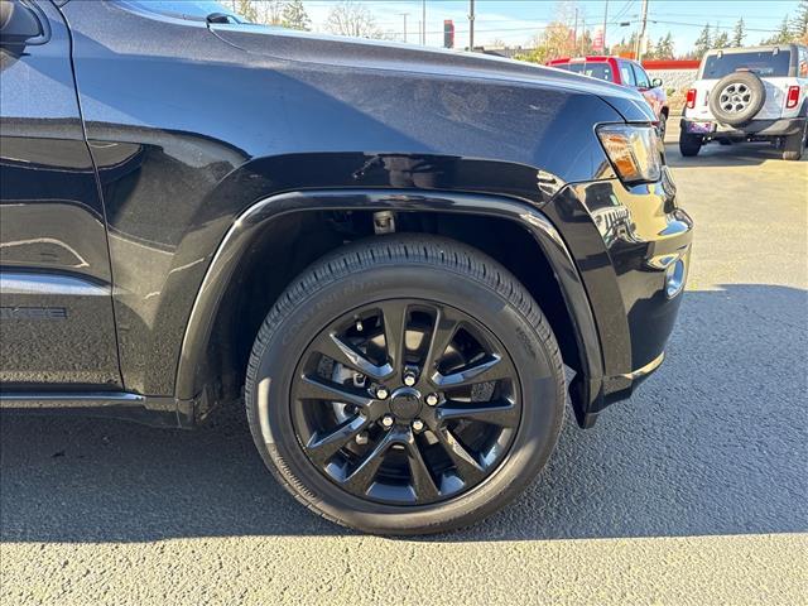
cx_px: 404
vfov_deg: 56.8
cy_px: 303
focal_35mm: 24
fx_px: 560
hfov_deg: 71.6
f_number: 1.78
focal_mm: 6.76
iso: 100
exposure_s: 1/332
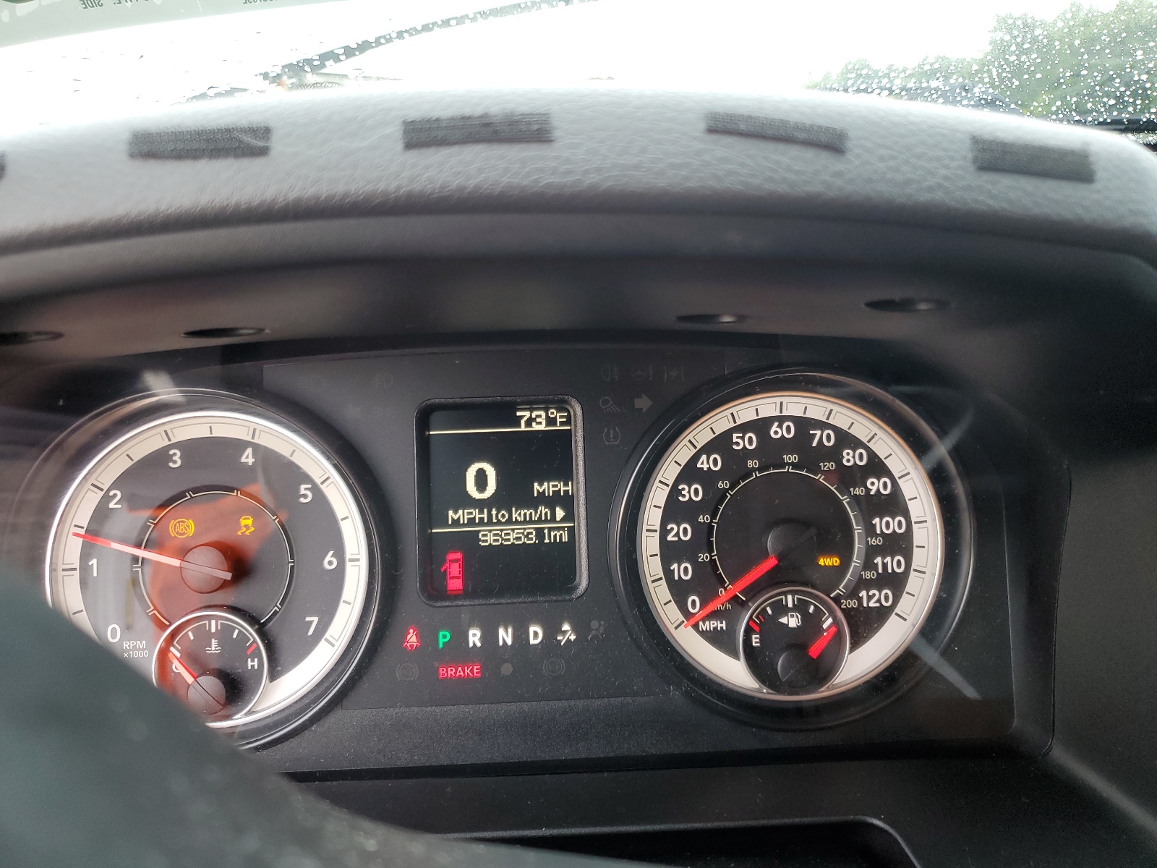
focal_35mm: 26
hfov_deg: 67.3
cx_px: 578
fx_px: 869
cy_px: 434
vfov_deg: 53.1
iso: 63
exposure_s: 1/60.2
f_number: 1.5
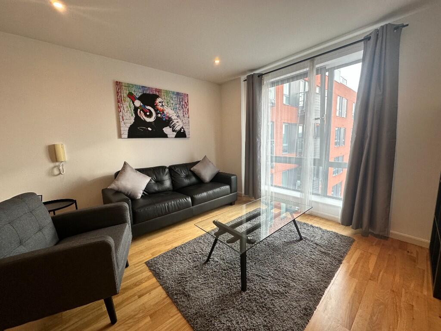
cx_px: 220
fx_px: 178
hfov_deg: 102.1
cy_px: 166
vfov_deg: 85.7
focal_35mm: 14
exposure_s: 1/100
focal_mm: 2.22
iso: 80
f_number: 2.2
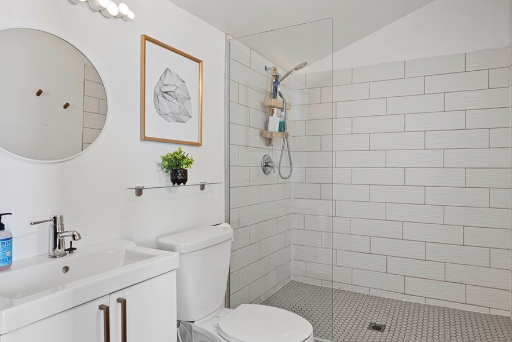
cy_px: 171
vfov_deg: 57.3
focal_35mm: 22
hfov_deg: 78.3
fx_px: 313
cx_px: 284
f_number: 10
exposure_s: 1/2
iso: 400
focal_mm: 19
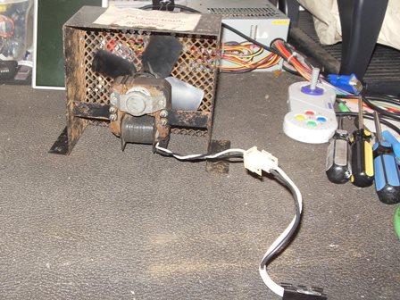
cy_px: 150
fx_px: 381
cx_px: 200
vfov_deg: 42.9
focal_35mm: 33
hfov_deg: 55.4
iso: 200
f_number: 3.5
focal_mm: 6
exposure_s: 1/30
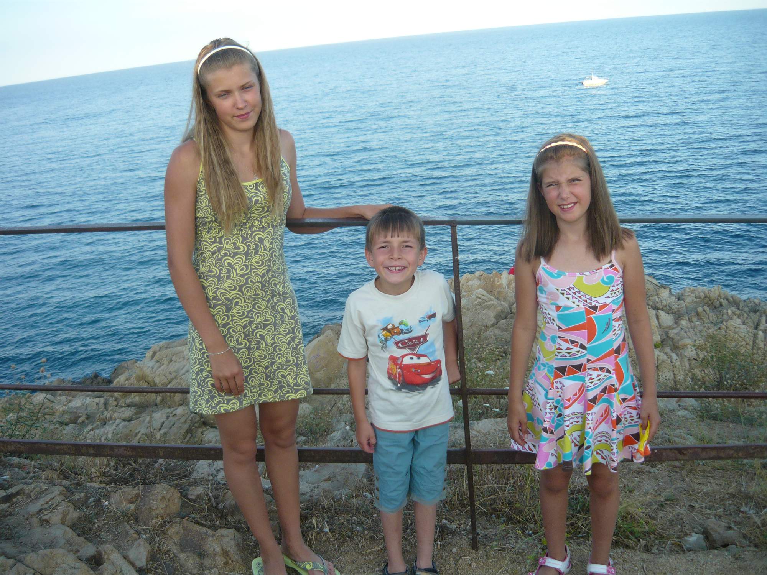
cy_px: 288
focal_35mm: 33
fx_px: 731
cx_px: 384
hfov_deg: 55.4
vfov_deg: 42.9
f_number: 2.8
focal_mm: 5.5
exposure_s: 1/320
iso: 100
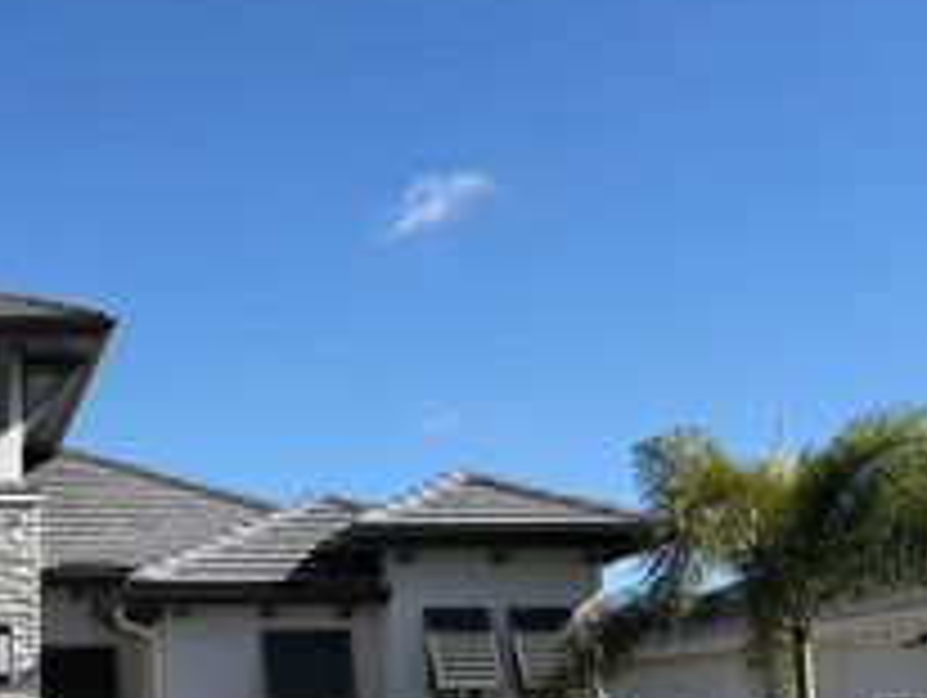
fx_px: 1689
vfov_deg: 22.7
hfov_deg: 27.2
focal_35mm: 63
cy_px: 633
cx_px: -180
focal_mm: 5.96
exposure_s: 1/3831
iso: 50
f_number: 1.6
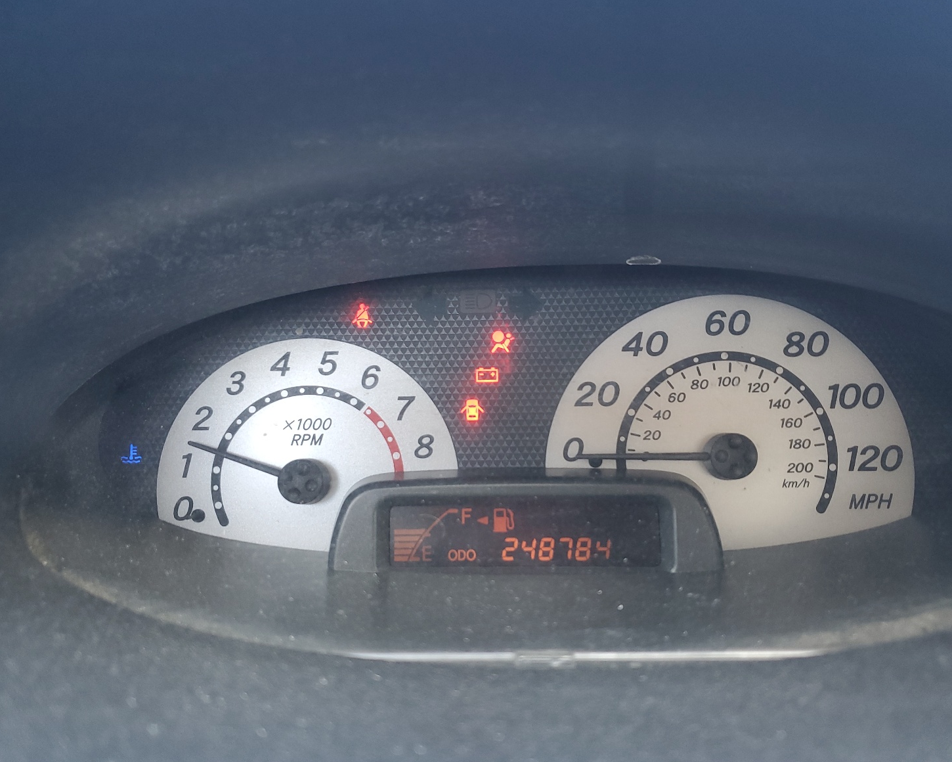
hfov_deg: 62.2
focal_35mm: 28
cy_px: 388
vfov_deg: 51.5
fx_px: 789
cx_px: 480
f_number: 1.5
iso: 64
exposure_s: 1/60.2
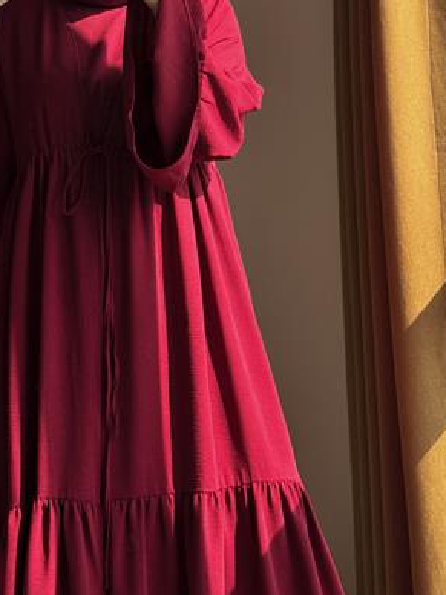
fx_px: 1134
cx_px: 152
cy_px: 209
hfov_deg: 22.2
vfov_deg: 29.2
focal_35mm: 66
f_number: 1.8
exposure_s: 1/490
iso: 64
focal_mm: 6.76
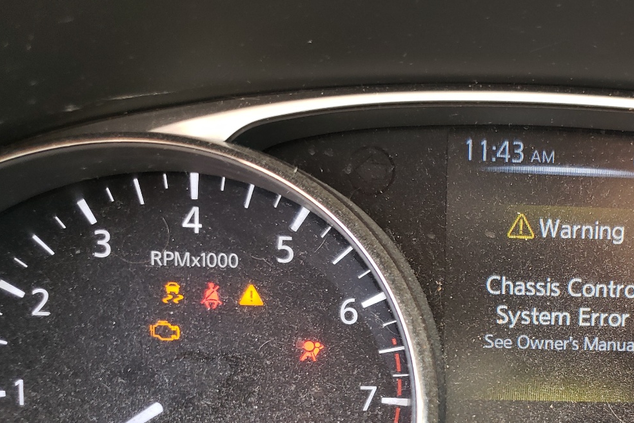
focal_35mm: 44
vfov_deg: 29.4
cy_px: 374
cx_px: 499
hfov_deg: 42.7
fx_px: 775
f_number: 1.5
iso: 67
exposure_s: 1/50
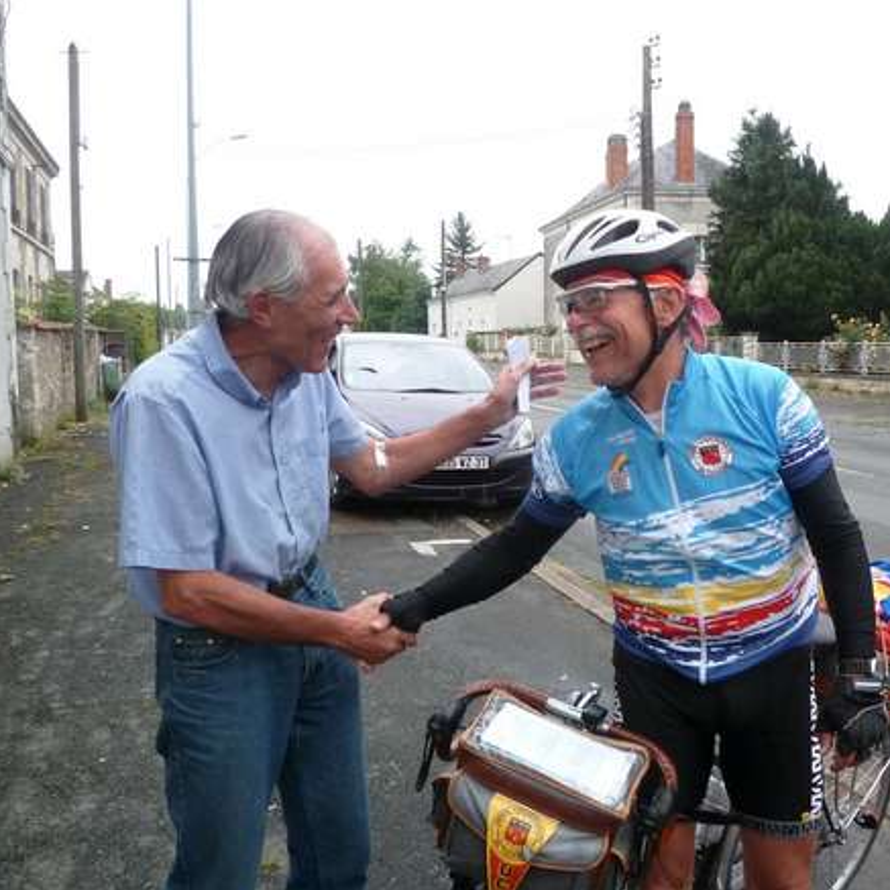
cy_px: 440
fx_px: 989
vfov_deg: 48.4
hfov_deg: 48.2
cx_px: 523
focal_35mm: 34
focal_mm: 5
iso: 200
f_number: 2.8
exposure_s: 1/500
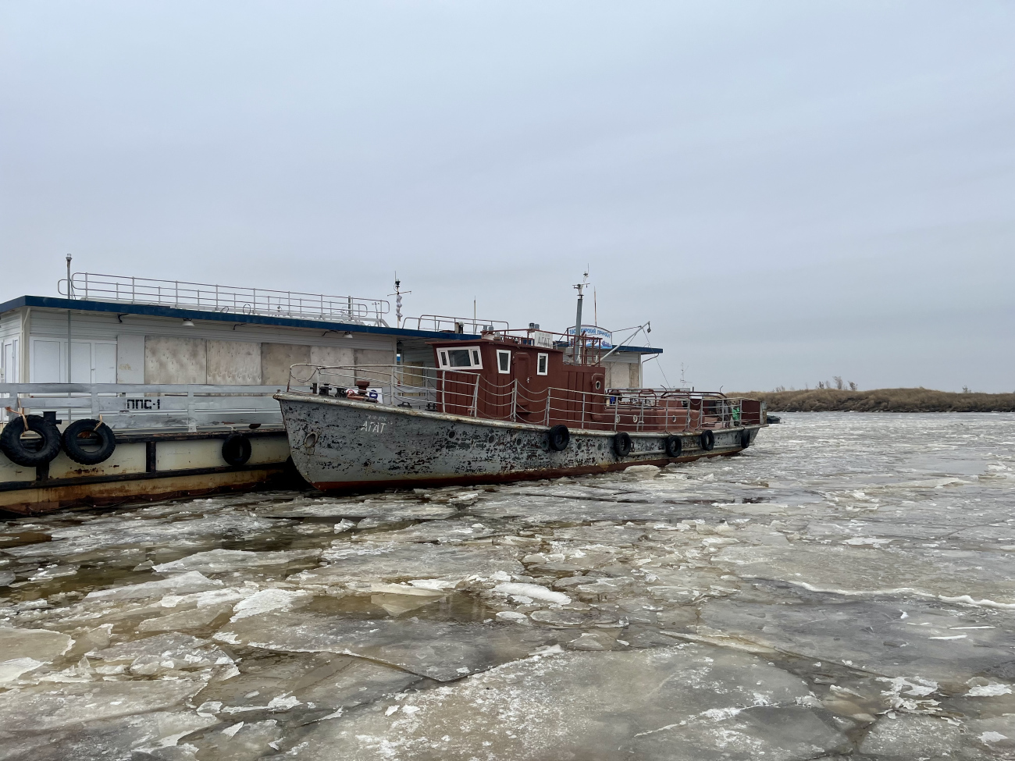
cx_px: 508
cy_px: 380
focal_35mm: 26
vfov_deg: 53.1
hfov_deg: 67.3
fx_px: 762
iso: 50
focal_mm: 5.1
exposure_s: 1/515
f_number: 1.6
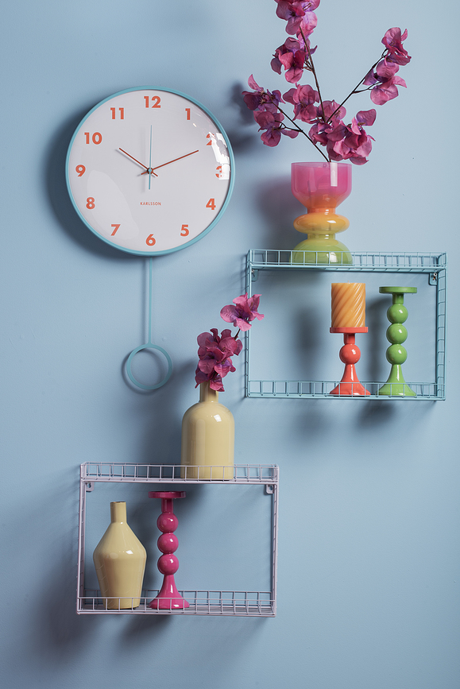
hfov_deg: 12.5
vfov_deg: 18.6
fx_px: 2106
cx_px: 230
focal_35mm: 110
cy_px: 344
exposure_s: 1/125
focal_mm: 110
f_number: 16
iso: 100
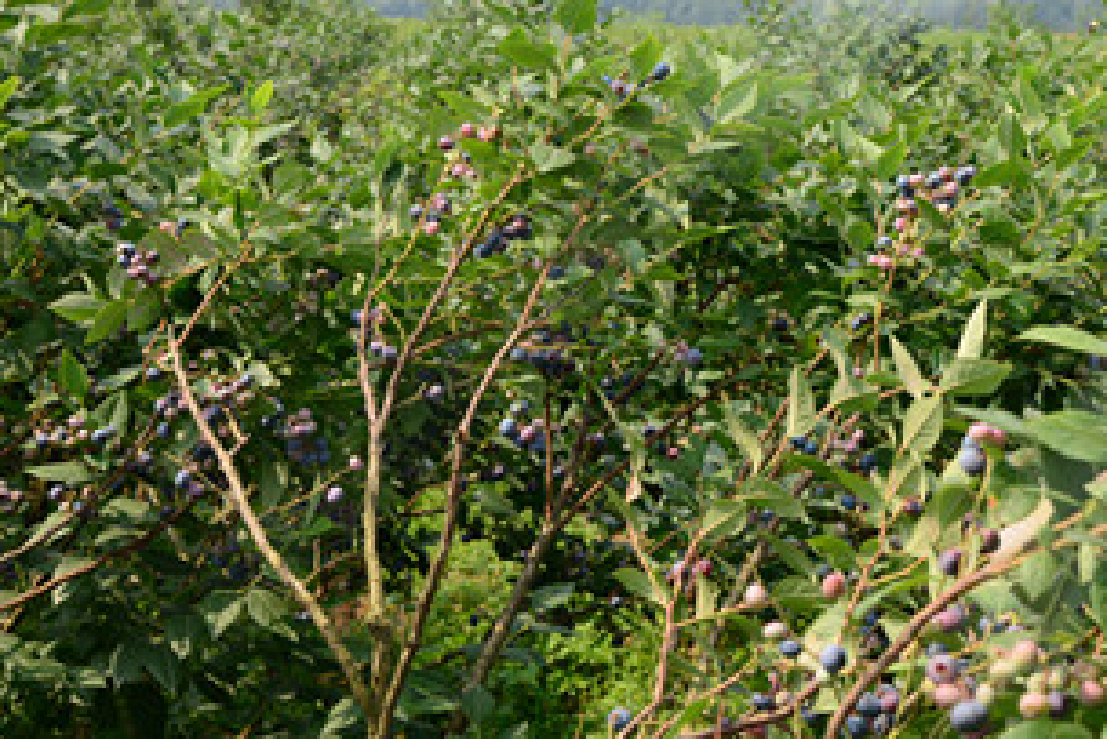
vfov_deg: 19.2
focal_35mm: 71
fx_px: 2184
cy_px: 277
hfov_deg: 28.4
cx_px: 641
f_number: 13
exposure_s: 1/640
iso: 800
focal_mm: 48
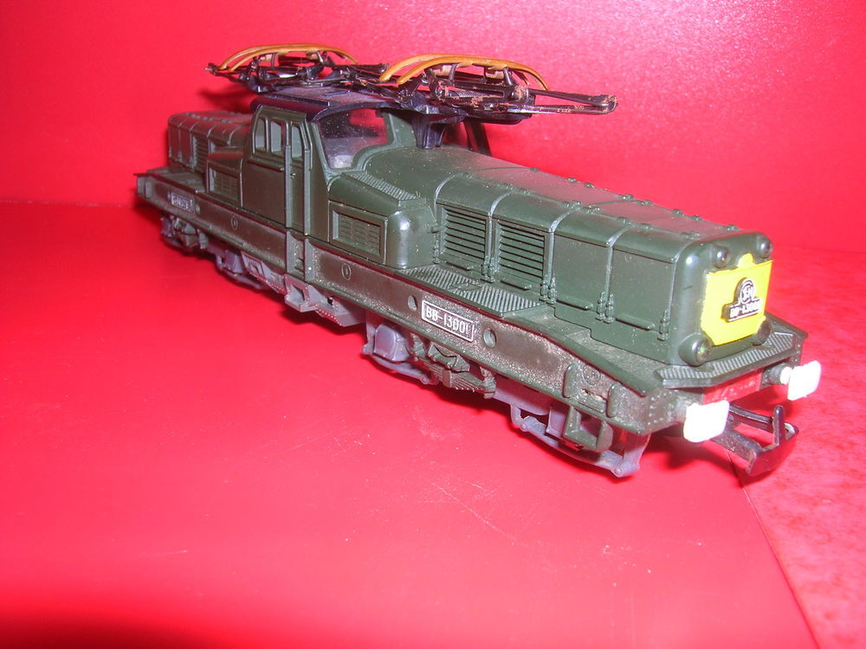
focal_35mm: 34
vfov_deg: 41.8
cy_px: 324
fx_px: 851
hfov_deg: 54.0
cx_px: 433
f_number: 4.9
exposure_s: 1/60.1
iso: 50
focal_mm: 5.7
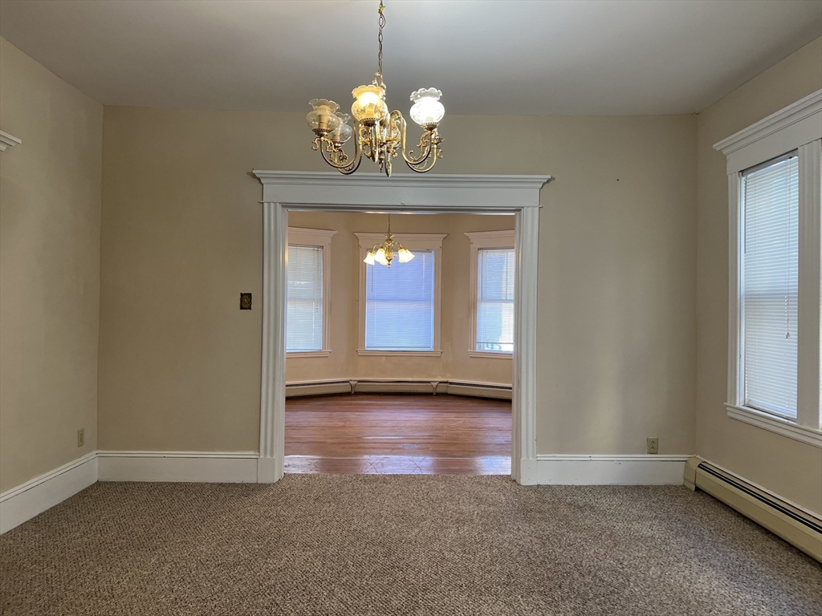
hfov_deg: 67.3
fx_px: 617
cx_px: 411
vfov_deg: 53.1
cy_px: 308
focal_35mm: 26
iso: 100
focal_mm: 5.7
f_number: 1.5
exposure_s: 1/120
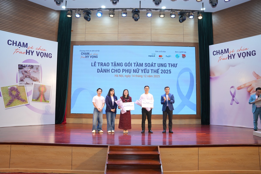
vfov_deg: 50.1
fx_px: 186
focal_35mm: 26
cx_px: 130
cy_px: 87
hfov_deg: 70.0
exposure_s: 1/200
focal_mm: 25.7
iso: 800
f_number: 4
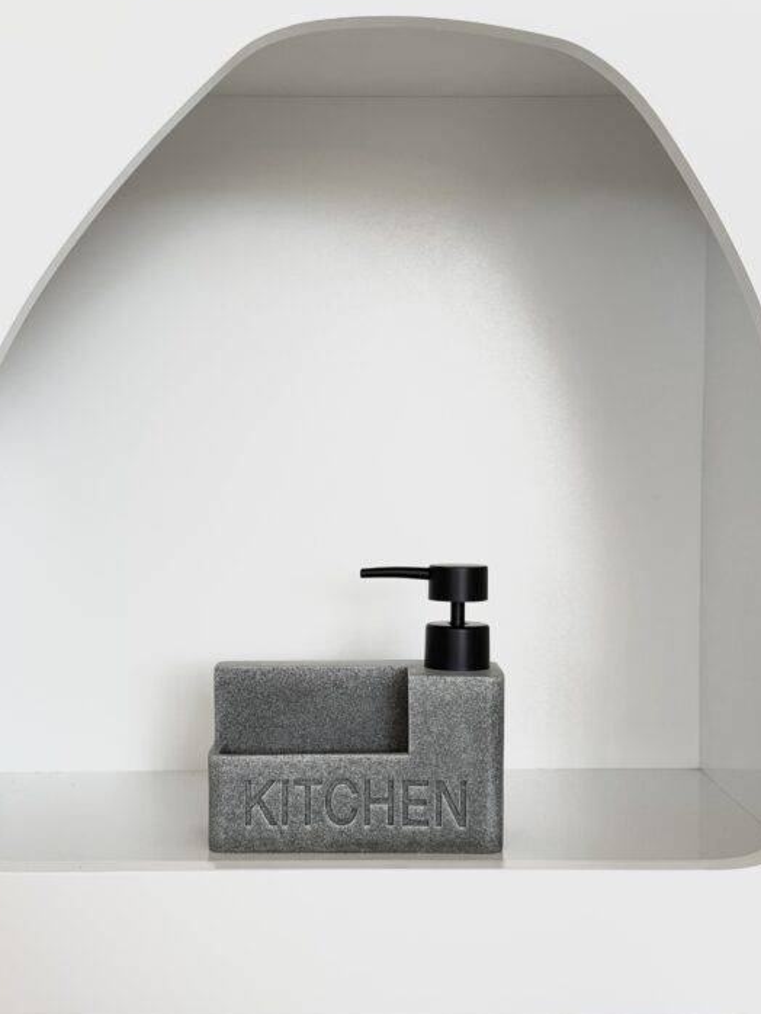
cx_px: 366
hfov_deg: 26.6
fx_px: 1611
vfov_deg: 34.9
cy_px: 513
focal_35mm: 55
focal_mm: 6.76
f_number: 1.78
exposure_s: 1/121
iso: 64
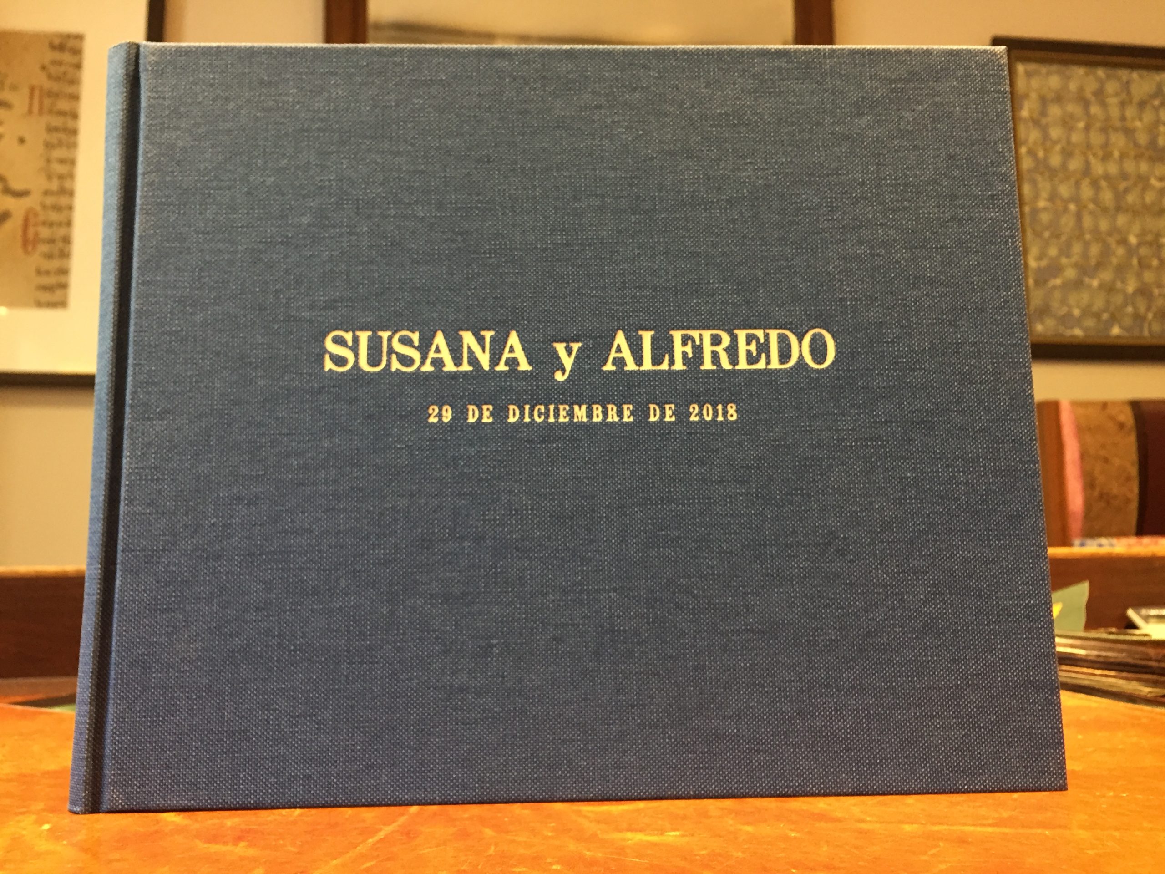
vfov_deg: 48.2
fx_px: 976
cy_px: 437
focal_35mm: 29
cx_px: 582
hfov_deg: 61.7
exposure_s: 1/33
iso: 160
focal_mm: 4.15
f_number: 2.2
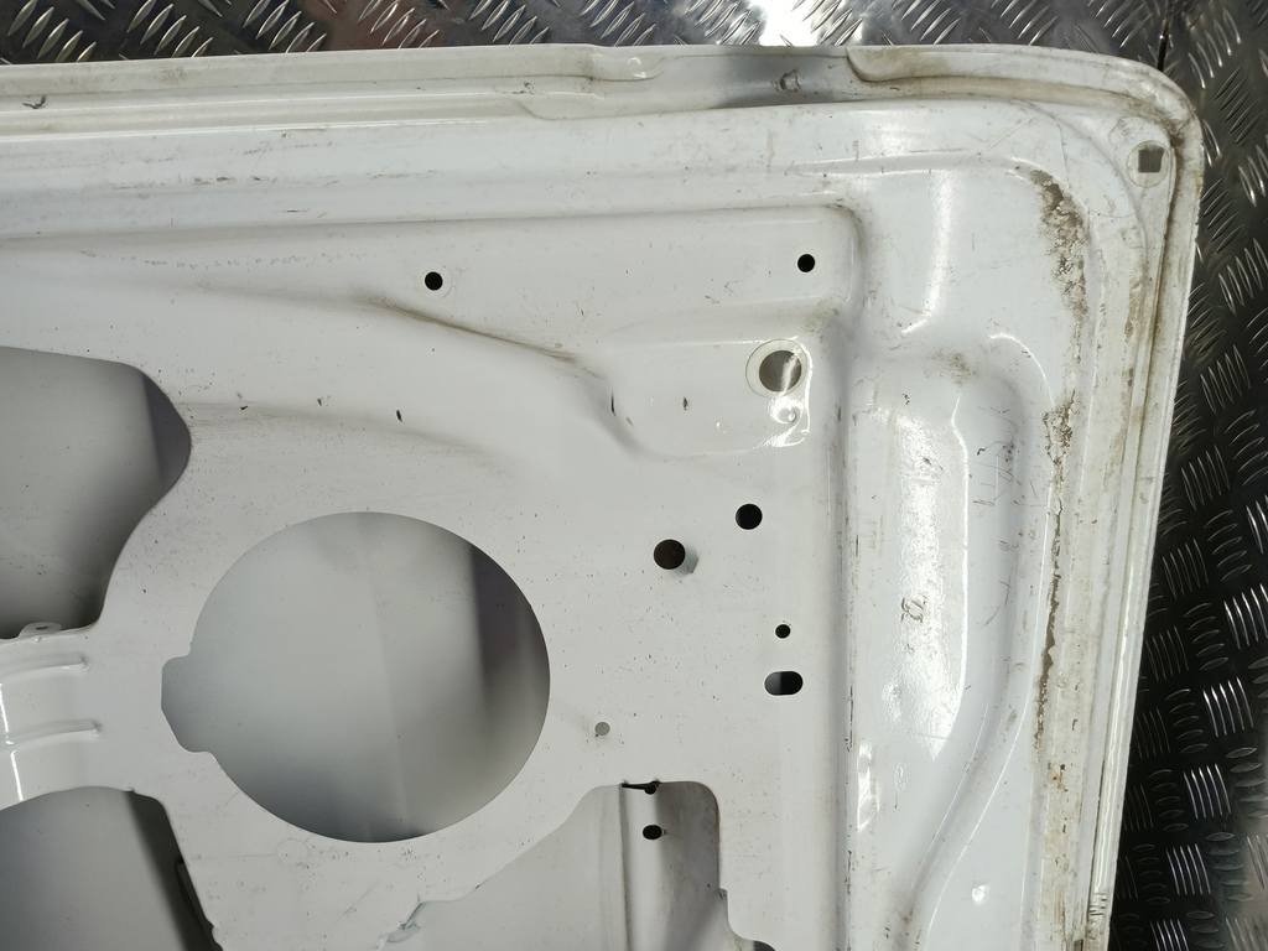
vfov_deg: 58.9
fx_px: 843
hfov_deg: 73.9
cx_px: 634
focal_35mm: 23
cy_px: 476
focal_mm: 4.11
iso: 102
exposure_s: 1/100
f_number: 1.6
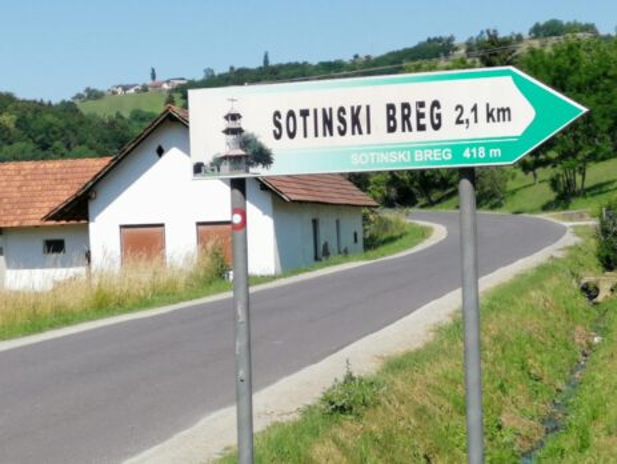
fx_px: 1445
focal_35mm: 81
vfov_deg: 18.2
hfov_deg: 24.1
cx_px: 308
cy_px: 232
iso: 50
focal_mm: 3.95
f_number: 1.8
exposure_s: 1/1656
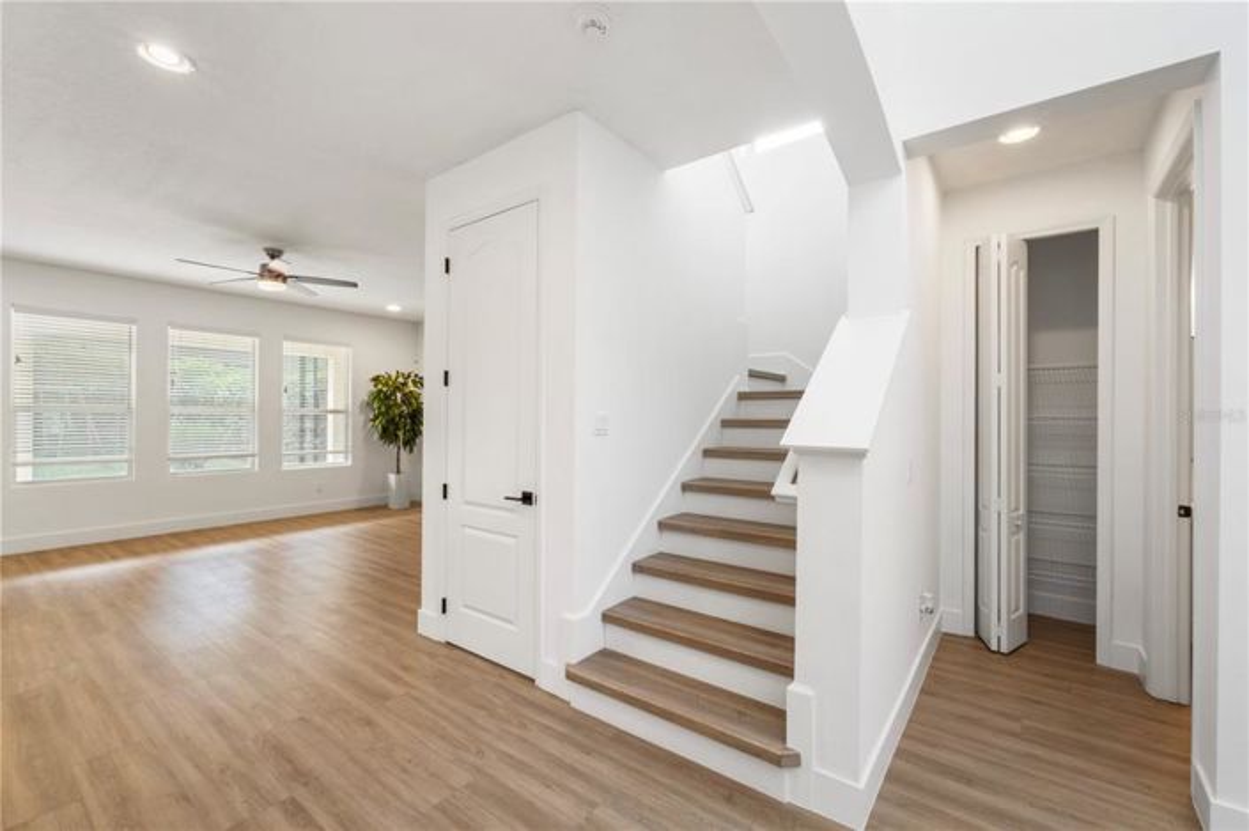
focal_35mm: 15
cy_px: 416
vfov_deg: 77.2
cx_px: 624
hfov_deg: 100.4
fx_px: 520
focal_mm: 10
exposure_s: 1.5
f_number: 14
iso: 320
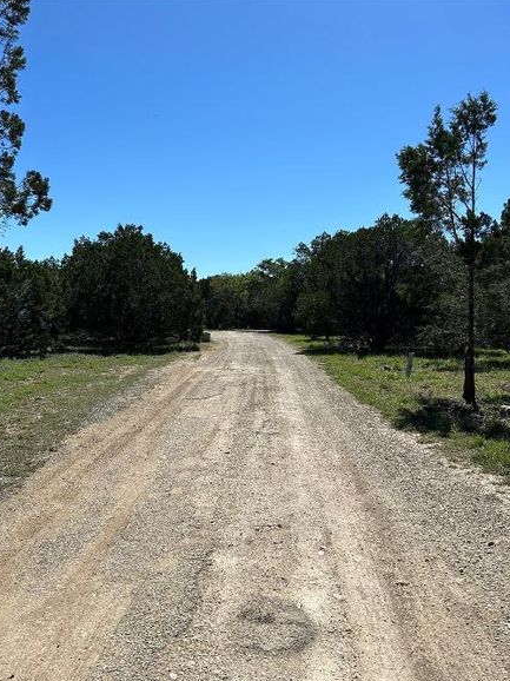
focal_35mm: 30
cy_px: 389
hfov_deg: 46.7
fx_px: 590
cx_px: 223
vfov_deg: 59.7
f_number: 1.5
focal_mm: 5.7
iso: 50
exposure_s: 1/6993
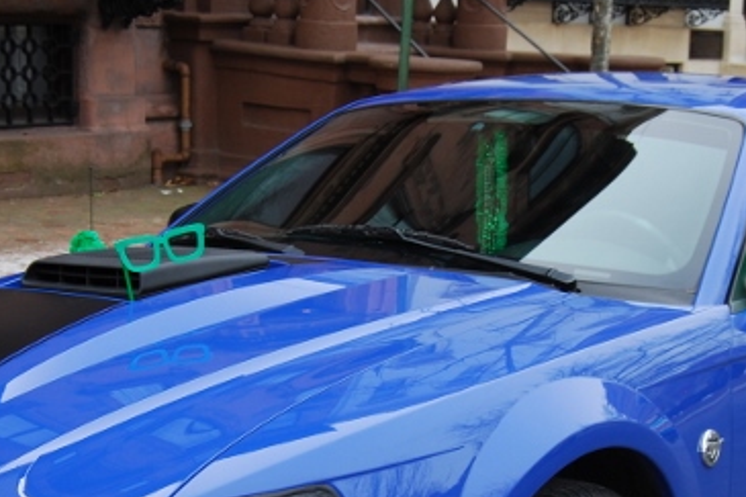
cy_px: 399
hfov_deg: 25.7
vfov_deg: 17.1
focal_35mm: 79
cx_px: 368
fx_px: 1636
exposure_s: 1/200
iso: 200
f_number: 7.1
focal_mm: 24
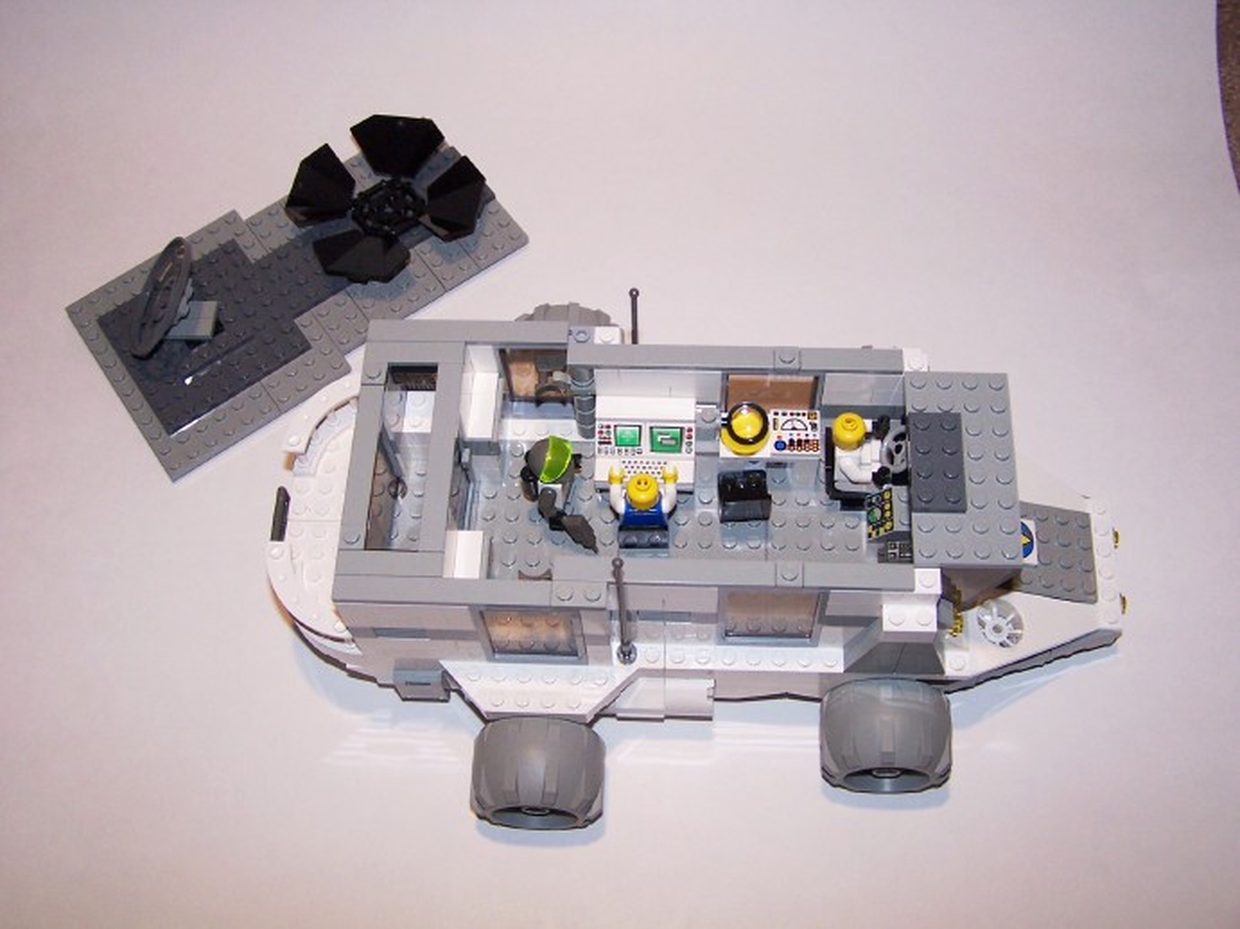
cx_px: 620
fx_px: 1433
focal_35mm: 40
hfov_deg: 46.8
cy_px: 464
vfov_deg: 35.9
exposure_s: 1/60
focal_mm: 6.7
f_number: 2.8
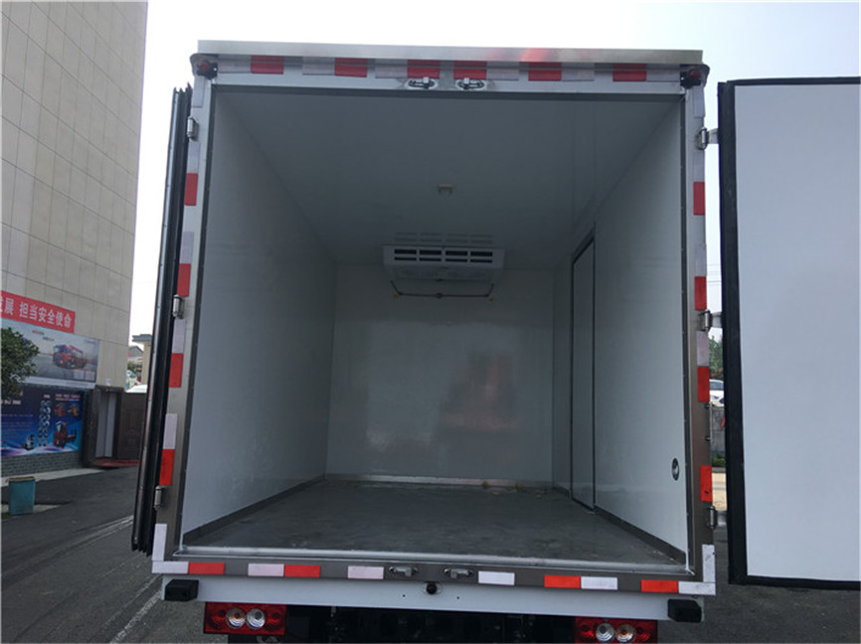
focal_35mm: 29
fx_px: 721
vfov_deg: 48.2
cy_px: 322
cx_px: 430
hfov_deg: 61.7
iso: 25
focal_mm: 4.15
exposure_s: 1/836
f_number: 2.2
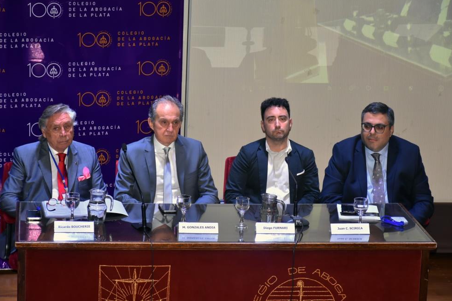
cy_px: 148
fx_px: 1582
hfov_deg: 16.3
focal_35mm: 126
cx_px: 221
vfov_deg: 10.9
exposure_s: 1/100
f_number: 5.6
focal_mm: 80
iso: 1600
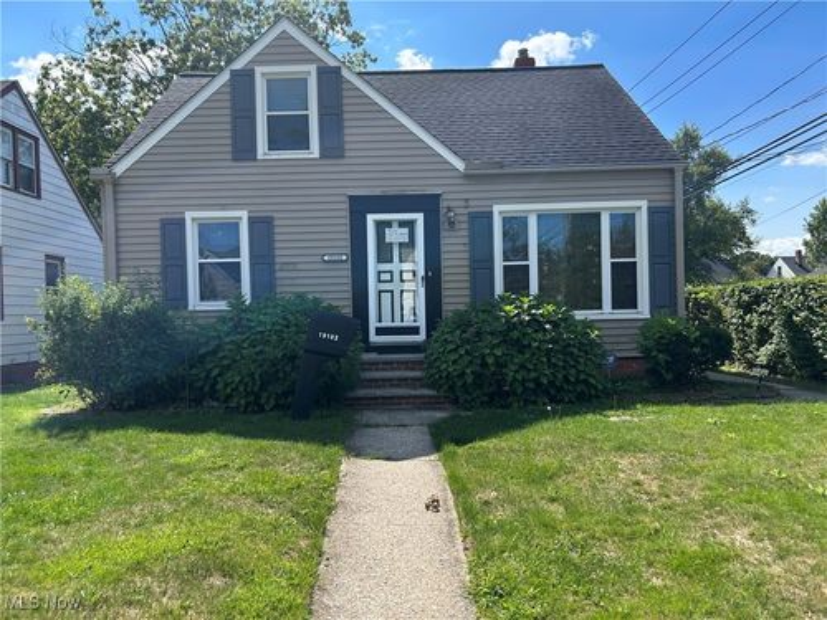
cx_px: 414
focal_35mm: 26
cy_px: 310
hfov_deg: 67.3
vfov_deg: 53.1
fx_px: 621
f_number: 1.5
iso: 50
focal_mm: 5.7
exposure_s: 1/2353
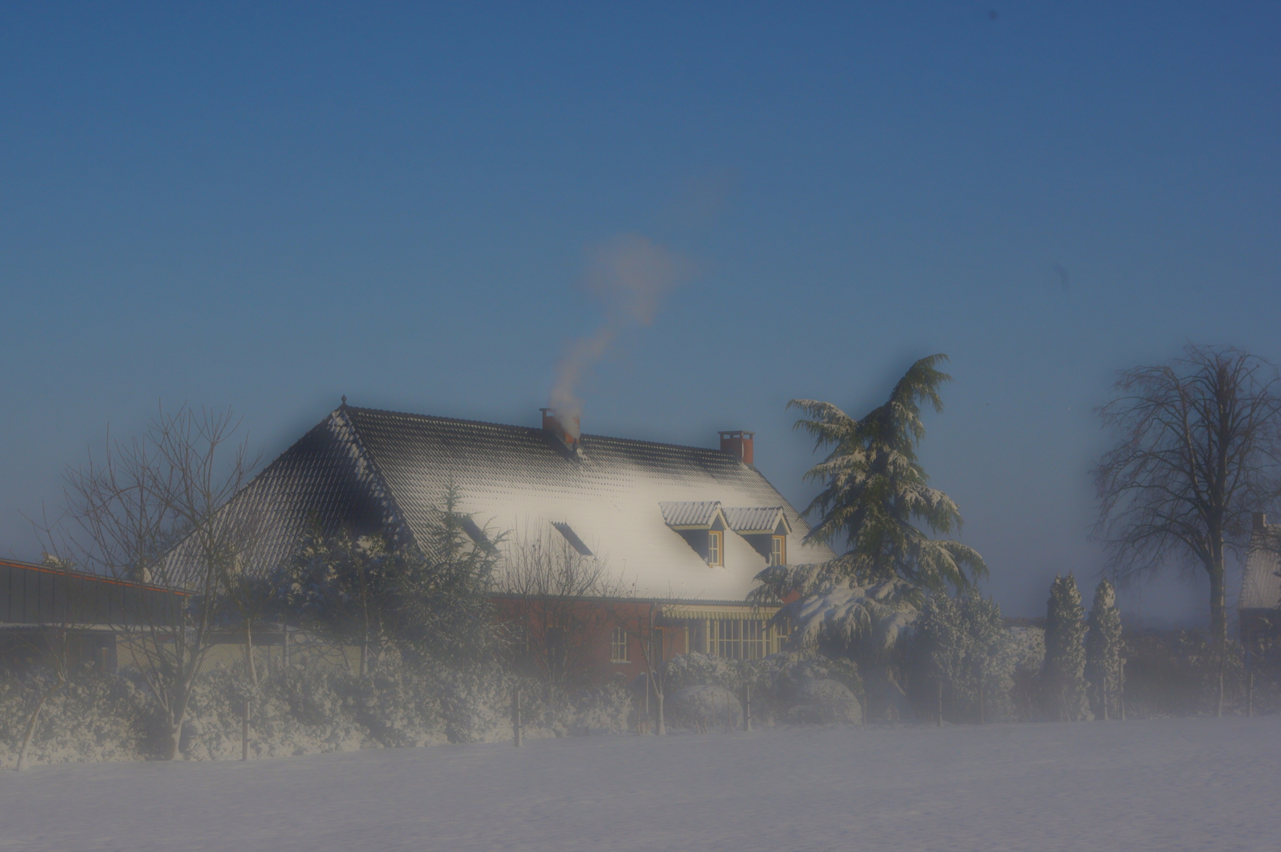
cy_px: 426
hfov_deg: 24.8
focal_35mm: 82
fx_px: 2915
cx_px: 640
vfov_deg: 16.6
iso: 200
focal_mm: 55
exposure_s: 1/500
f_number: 13
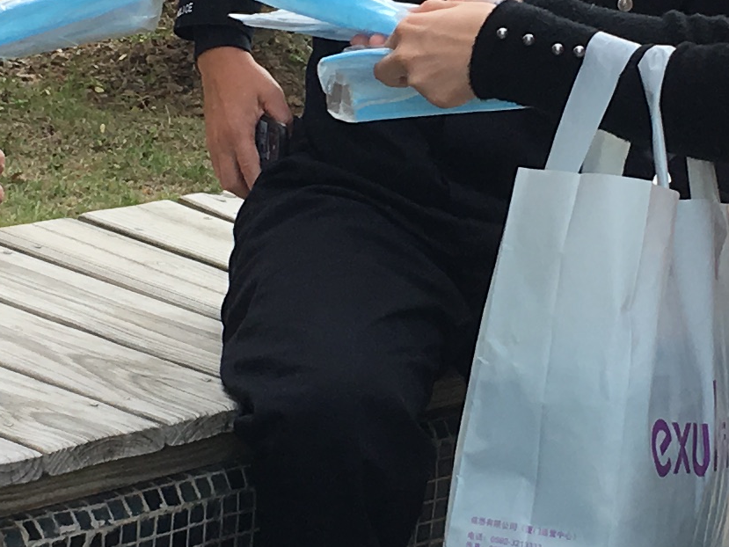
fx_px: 2970
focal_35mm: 141
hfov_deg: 14.0
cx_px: 480
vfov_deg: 10.5
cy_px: 142
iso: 25
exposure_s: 1/509
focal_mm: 4.15
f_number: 2.2
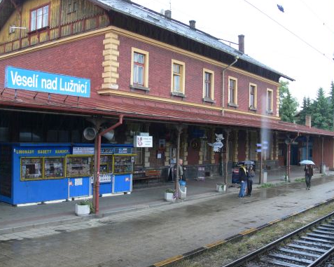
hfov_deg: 46.8
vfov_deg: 38.2
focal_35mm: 39
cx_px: 149
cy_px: 140
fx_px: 385
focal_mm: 7.4
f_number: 3.2
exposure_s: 1/50
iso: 100
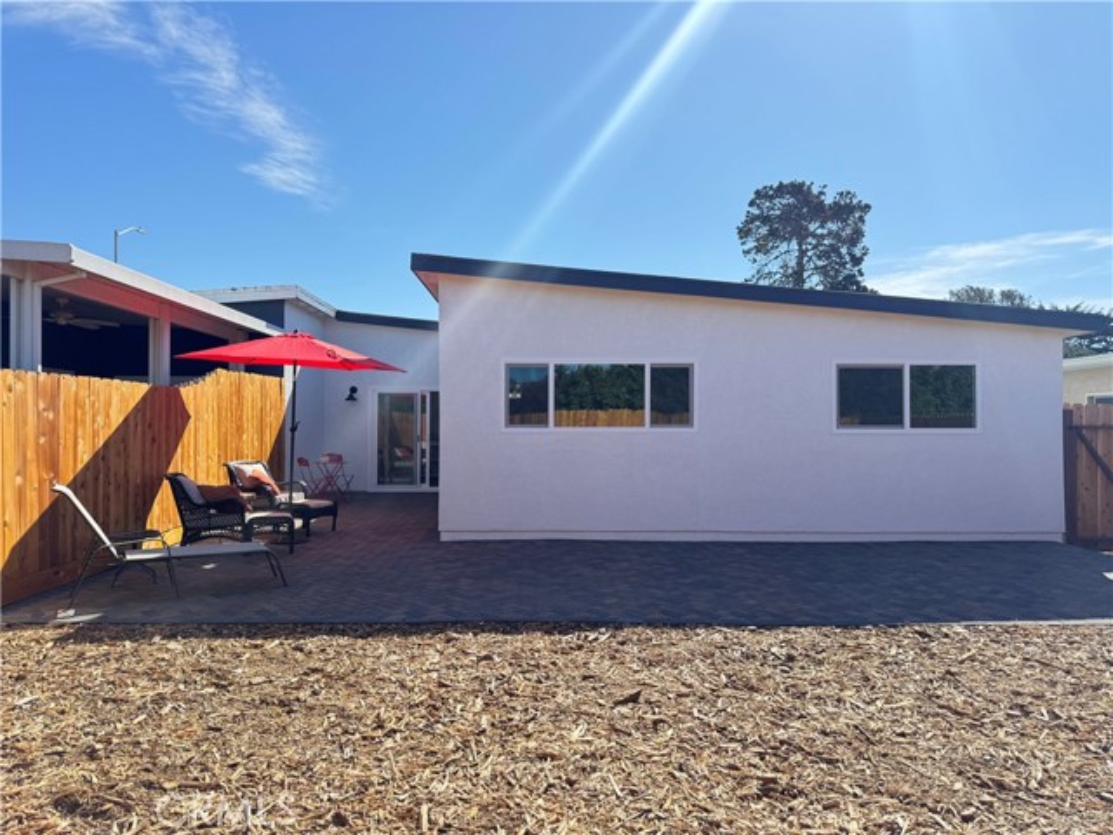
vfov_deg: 56.8
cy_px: 418
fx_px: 772
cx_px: 556
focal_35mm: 24
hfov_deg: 71.6
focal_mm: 6.76
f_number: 1.78
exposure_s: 1/2710
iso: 80
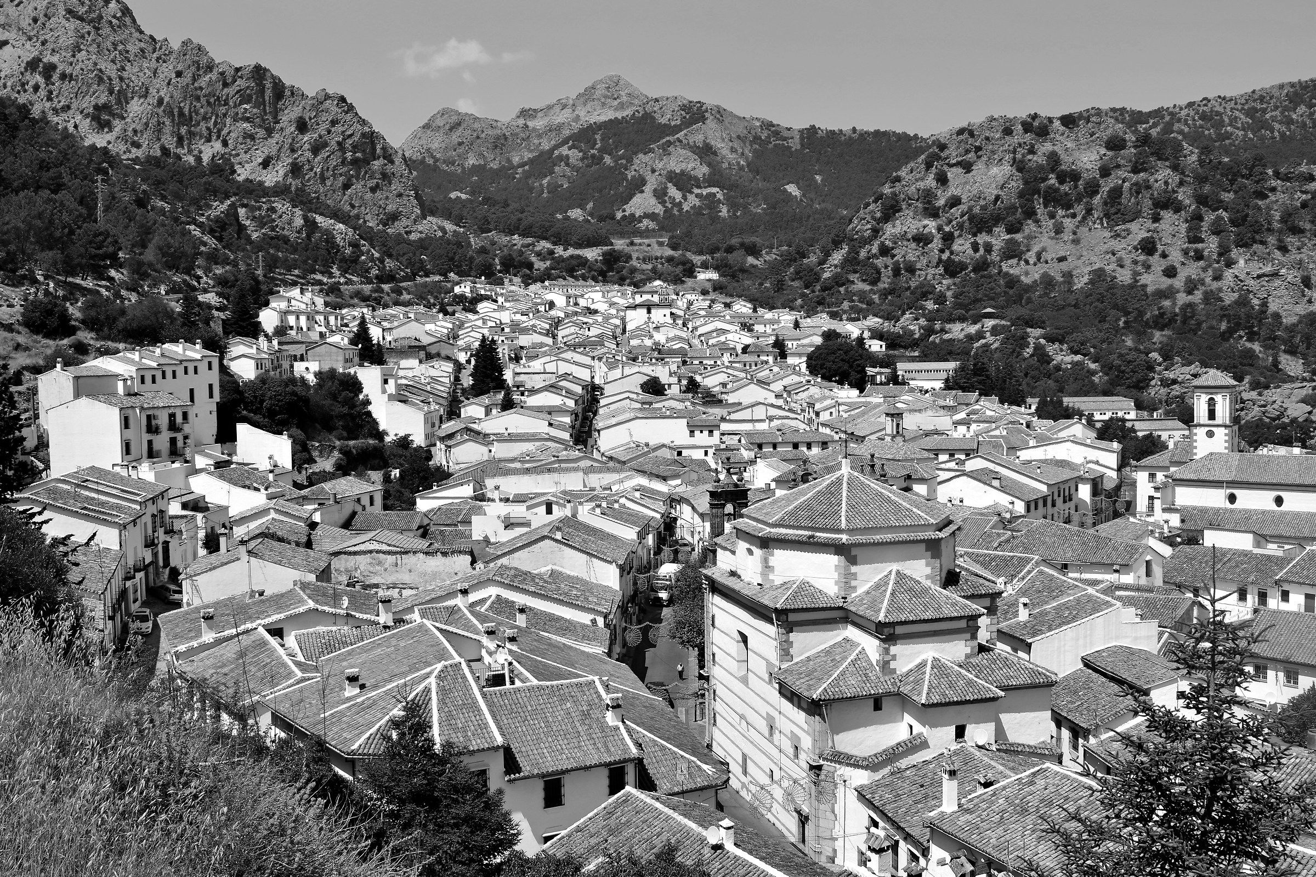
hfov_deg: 57.2
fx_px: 1206
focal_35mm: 33
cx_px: 658
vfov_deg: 40.0
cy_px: 438
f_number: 25
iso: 100
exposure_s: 1/125
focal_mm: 22
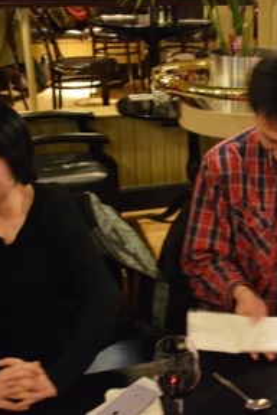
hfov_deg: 23.1
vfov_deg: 36.2
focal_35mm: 55
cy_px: 205
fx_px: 635
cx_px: 306
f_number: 4
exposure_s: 1/6
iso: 3200
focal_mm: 24
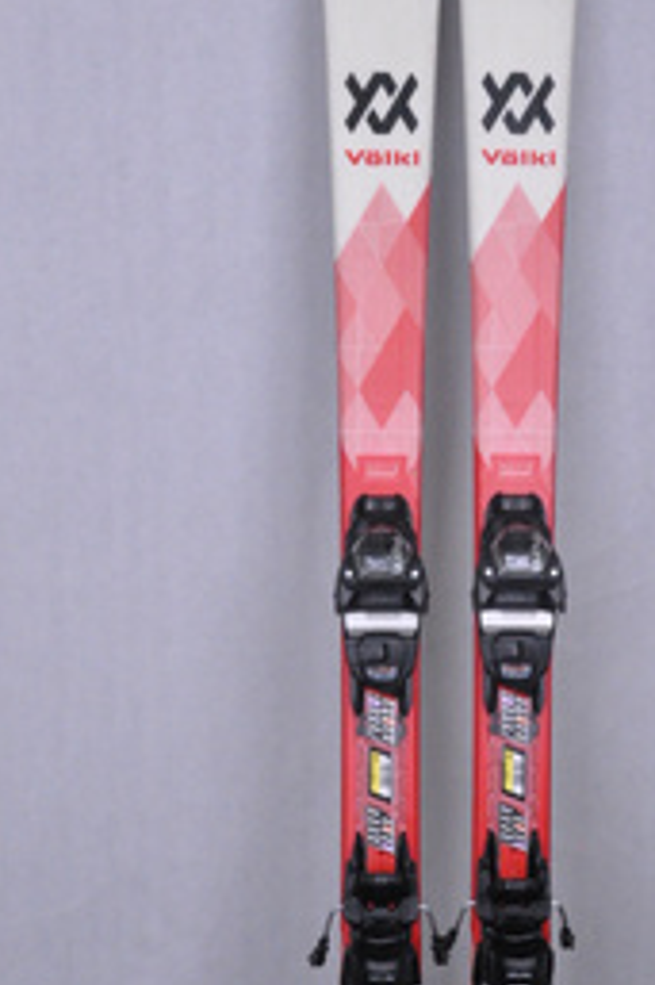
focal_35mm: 63
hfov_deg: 21.5
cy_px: 640
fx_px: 1722
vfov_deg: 31.7
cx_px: 439
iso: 3200
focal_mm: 24
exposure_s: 1/125
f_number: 9.5
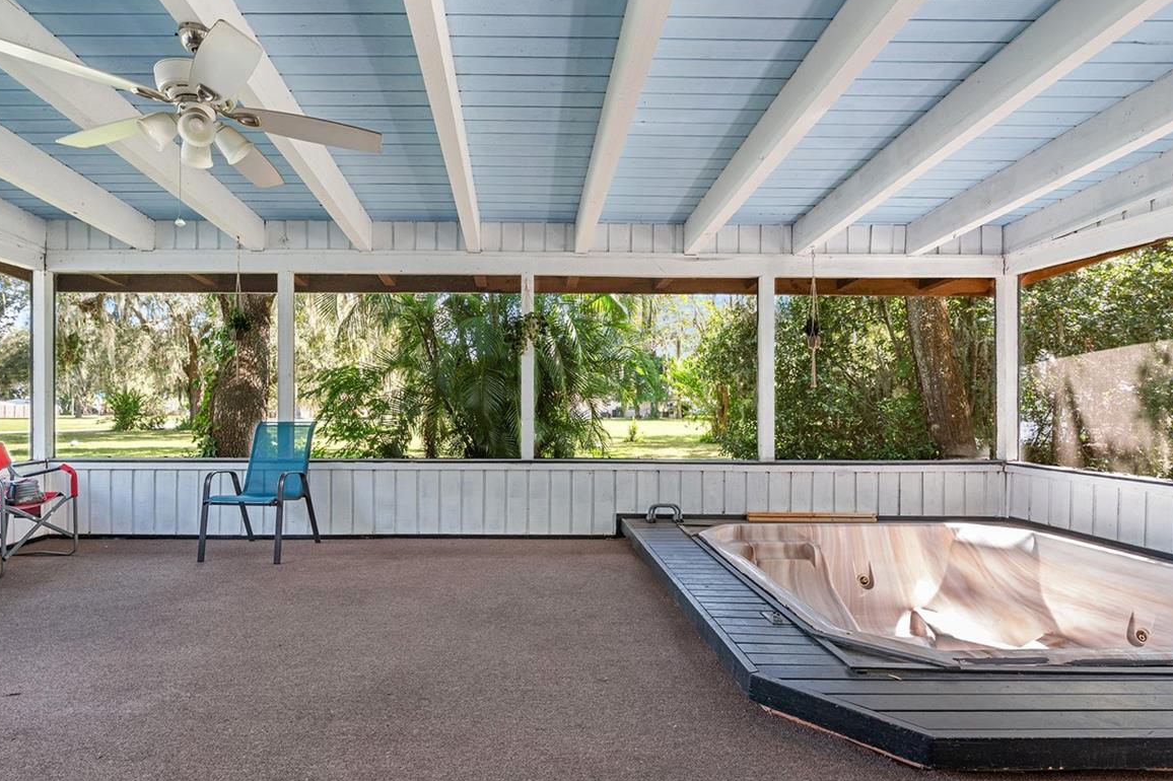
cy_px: 447
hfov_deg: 89.7
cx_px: 522
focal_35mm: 18
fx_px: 586
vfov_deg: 67.0
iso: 250
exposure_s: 1/5
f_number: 7.1
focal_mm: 13
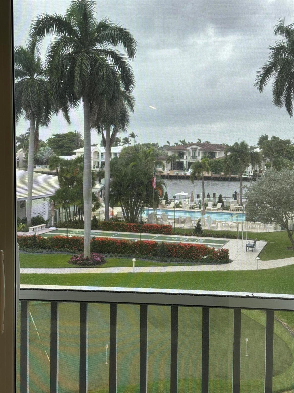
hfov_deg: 30.3
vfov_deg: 39.7
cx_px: 147
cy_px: 196
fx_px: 544
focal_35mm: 48
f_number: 1.78
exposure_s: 1/694
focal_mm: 6.86
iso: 64
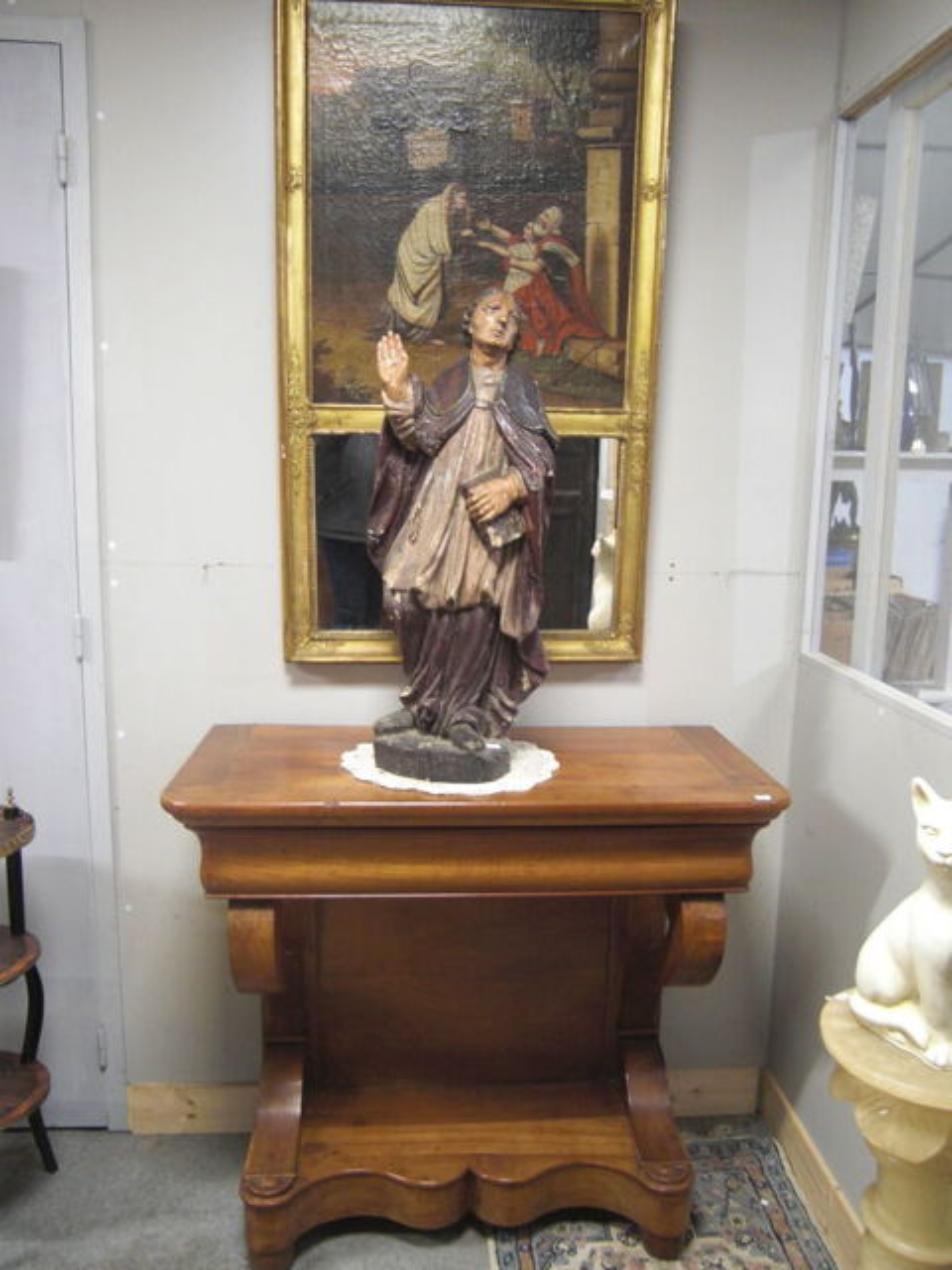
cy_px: 635
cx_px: 476
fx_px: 1027
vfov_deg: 63.4
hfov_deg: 49.7
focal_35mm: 28
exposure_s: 1/13
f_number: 2.6
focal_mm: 4.9
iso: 200
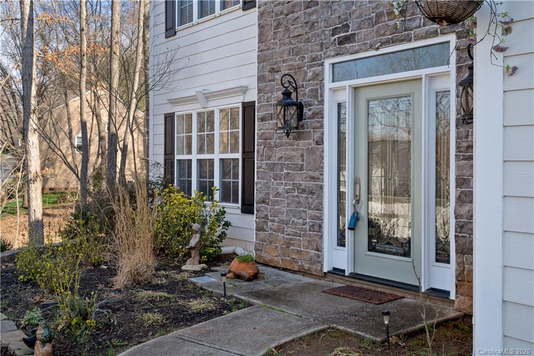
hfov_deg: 54.4
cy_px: 178
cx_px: 267
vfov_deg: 37.8
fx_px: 519
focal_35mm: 35
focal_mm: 35
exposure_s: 1/125
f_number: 6.3
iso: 100
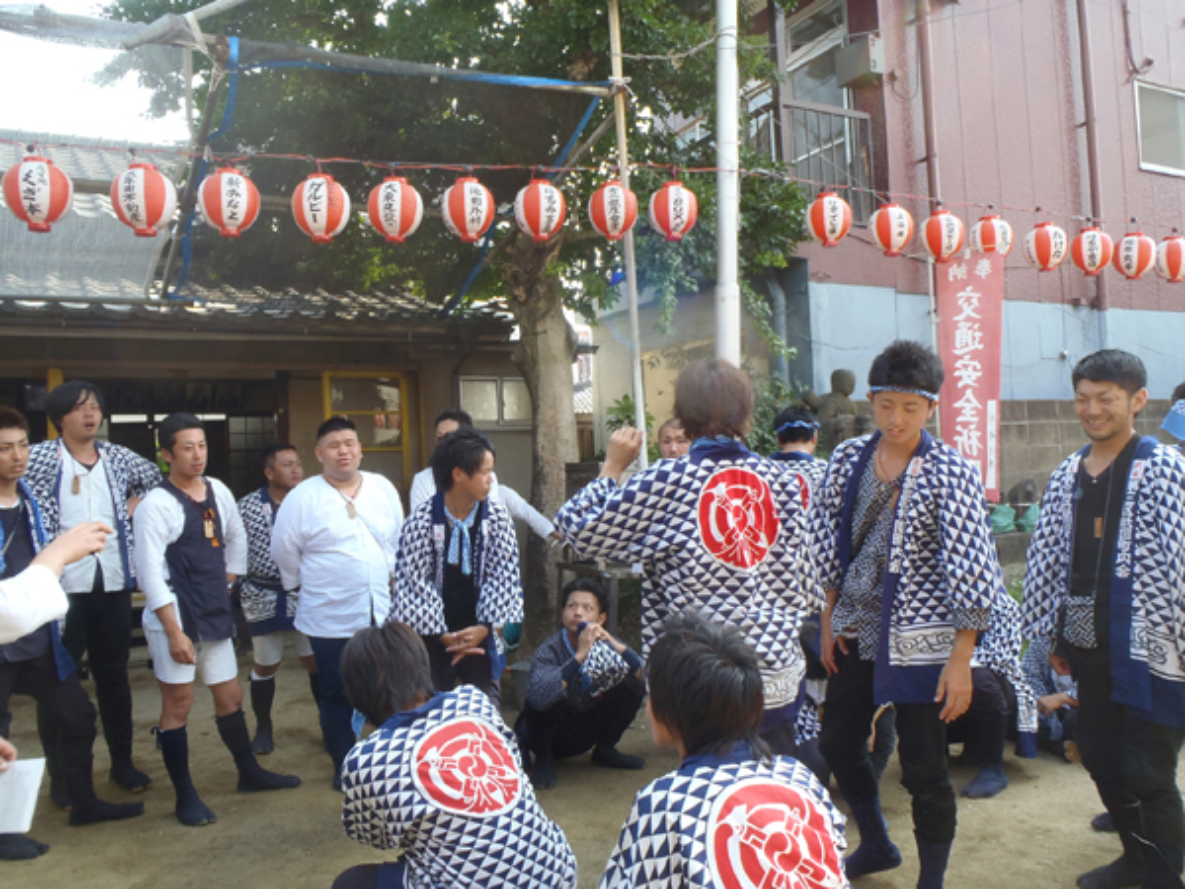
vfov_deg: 49.7
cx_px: 592
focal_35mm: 28
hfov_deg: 63.4
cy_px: 444
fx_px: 959
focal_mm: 5
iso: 80
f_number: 3.9
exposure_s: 1/100
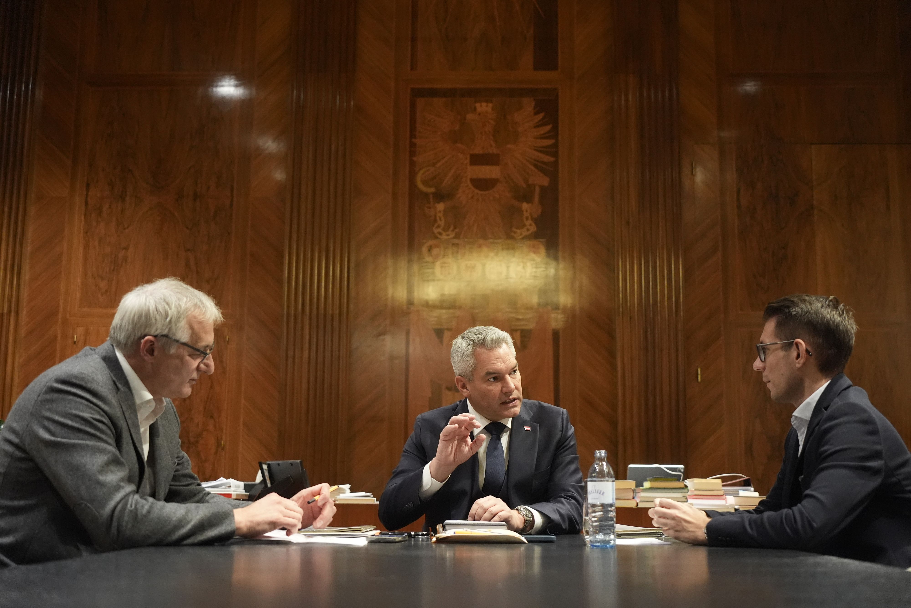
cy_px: 304
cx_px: 456
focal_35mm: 43
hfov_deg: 45.4
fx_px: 1088
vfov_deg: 31.2
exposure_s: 1/200
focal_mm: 43
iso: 4000
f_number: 3.5
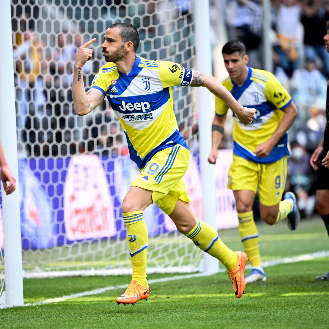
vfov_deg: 3.6
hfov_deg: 3.6
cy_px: 165
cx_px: 145
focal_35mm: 486
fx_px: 5226
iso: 1000
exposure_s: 1/2000
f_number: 4
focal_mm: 380
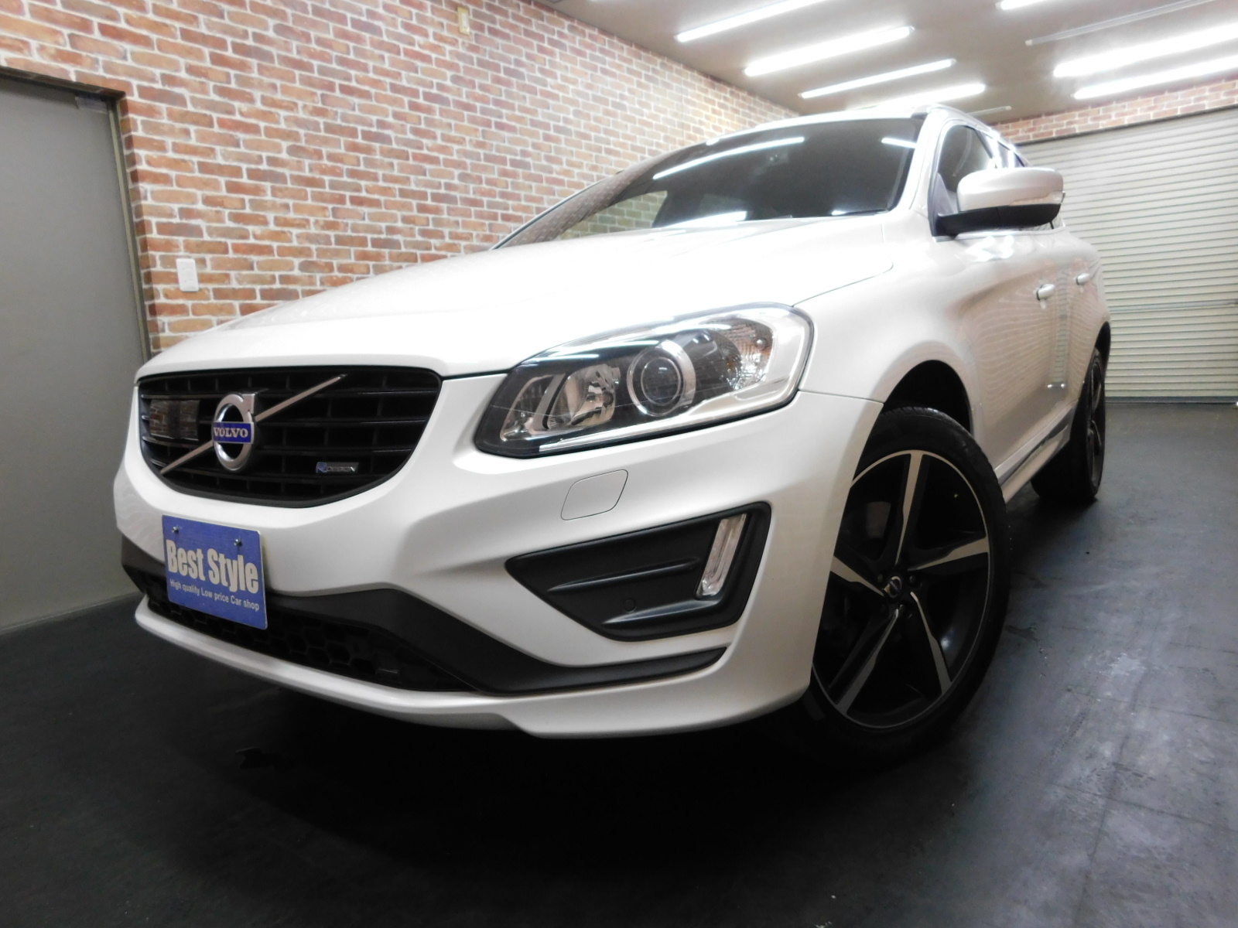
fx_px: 823
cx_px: 619
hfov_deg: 73.9
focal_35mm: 23
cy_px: 464
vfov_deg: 58.9
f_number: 3
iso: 280
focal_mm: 4
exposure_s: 1/30
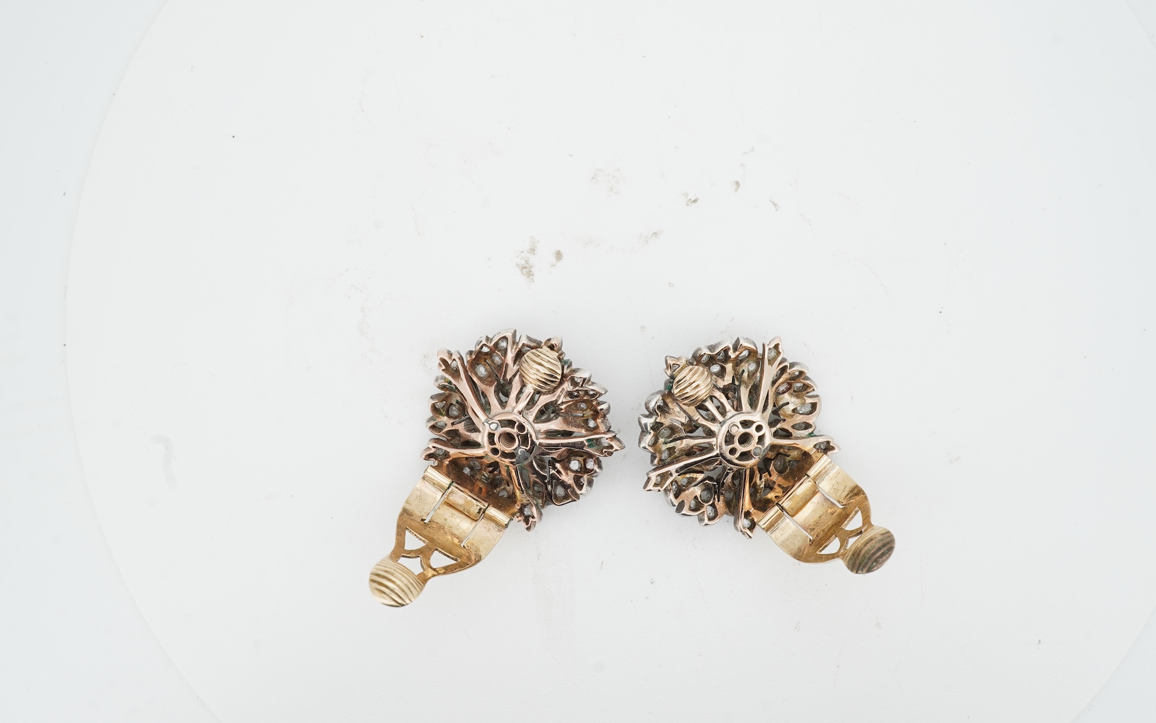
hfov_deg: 43.5
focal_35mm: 46
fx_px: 1449
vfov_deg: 28.0
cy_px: 362
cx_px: 578
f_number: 22
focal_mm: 30
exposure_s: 1/60
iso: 100
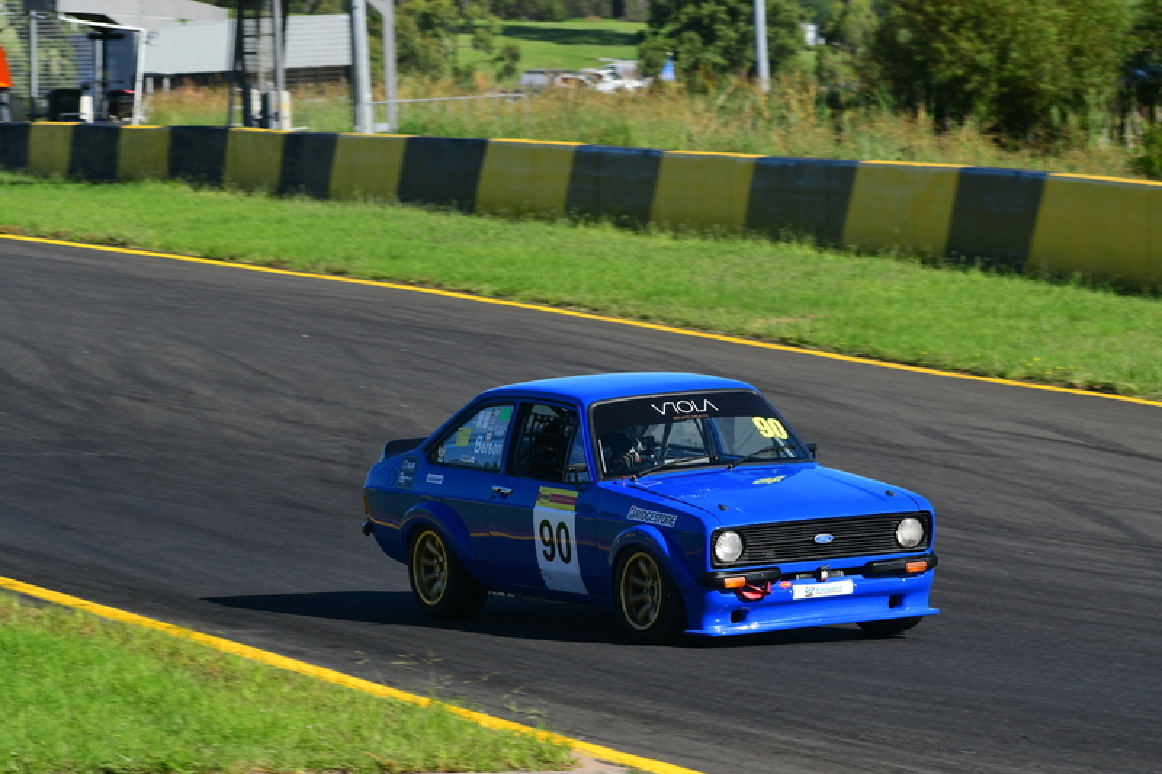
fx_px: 9681
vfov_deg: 4.6
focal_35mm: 300
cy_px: 387
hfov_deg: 6.9
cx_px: 581
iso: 250
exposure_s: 1/320
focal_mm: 200
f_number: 11
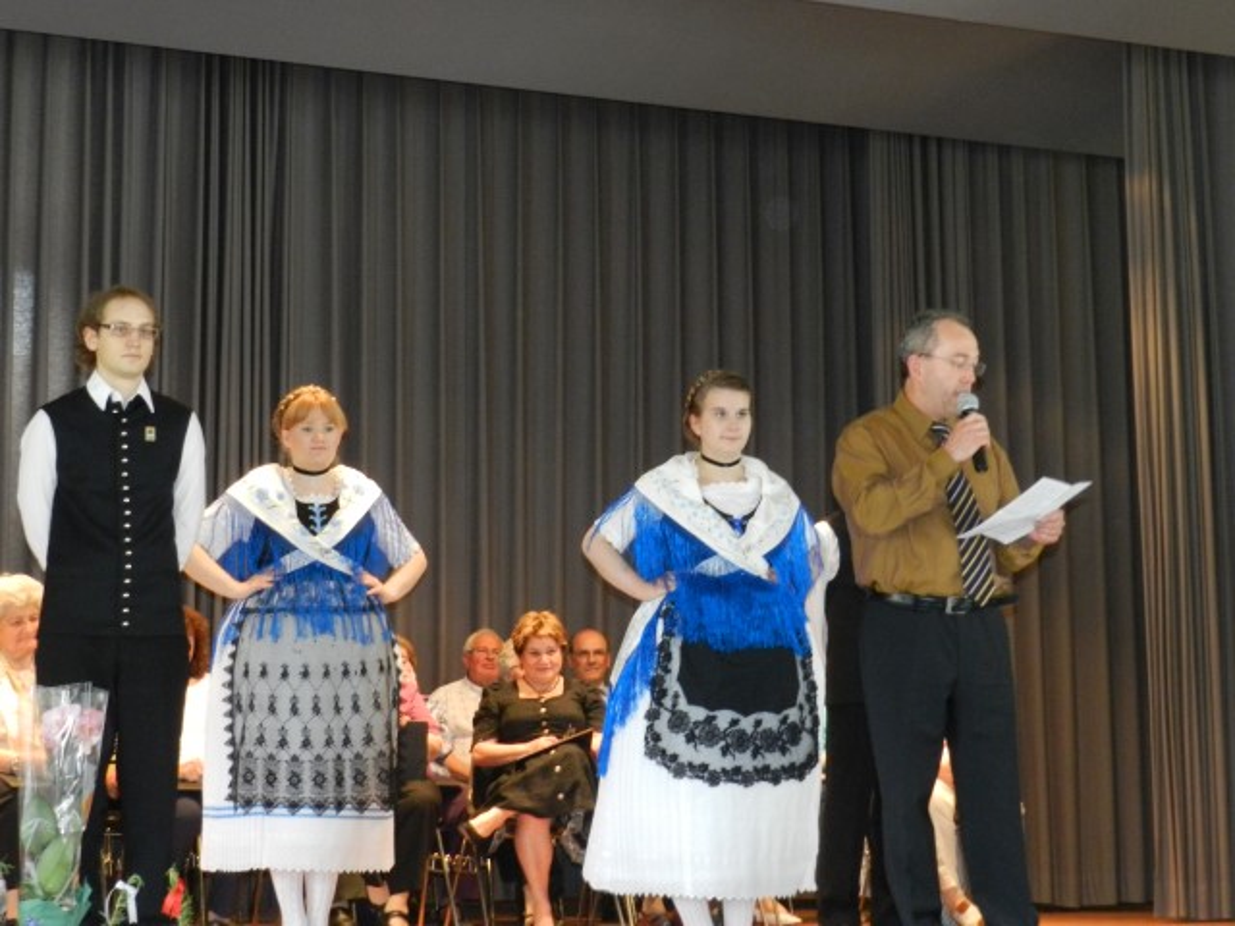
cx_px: 618
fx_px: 2426
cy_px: 463
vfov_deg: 21.6
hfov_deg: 28.6
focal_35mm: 68
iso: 800
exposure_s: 1/30
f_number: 4.7
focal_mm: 12.1
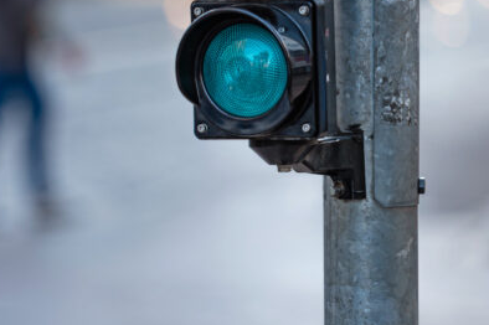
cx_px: -77
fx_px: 5822
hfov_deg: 4.8
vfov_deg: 3.2
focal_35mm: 429
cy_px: -23
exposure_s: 1/320
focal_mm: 165
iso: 50
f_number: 3.2
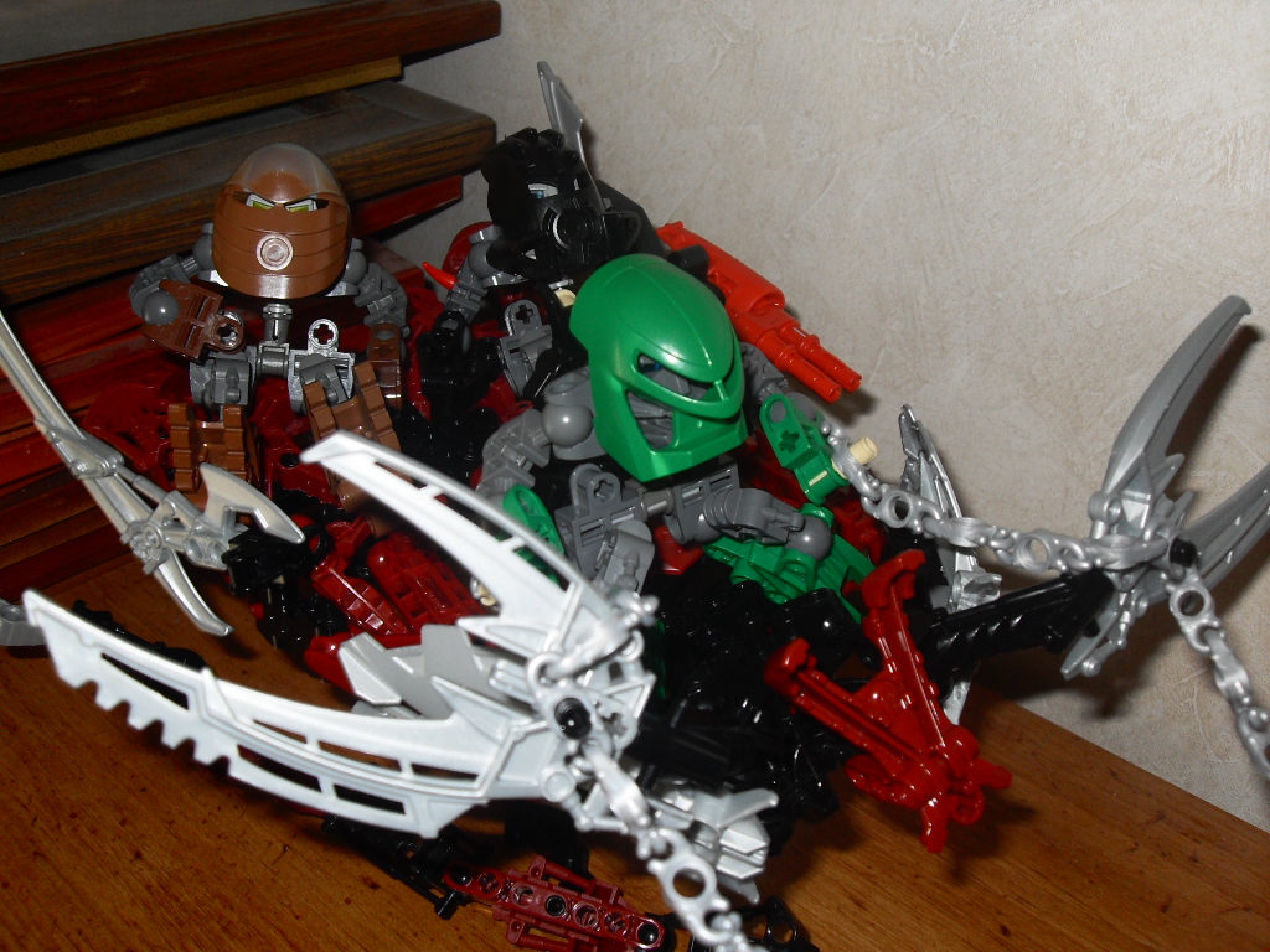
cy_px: 476
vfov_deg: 38.7
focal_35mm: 37
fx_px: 1357
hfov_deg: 50.1
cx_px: 635
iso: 100
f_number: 2.8
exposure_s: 1/45
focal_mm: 6.3
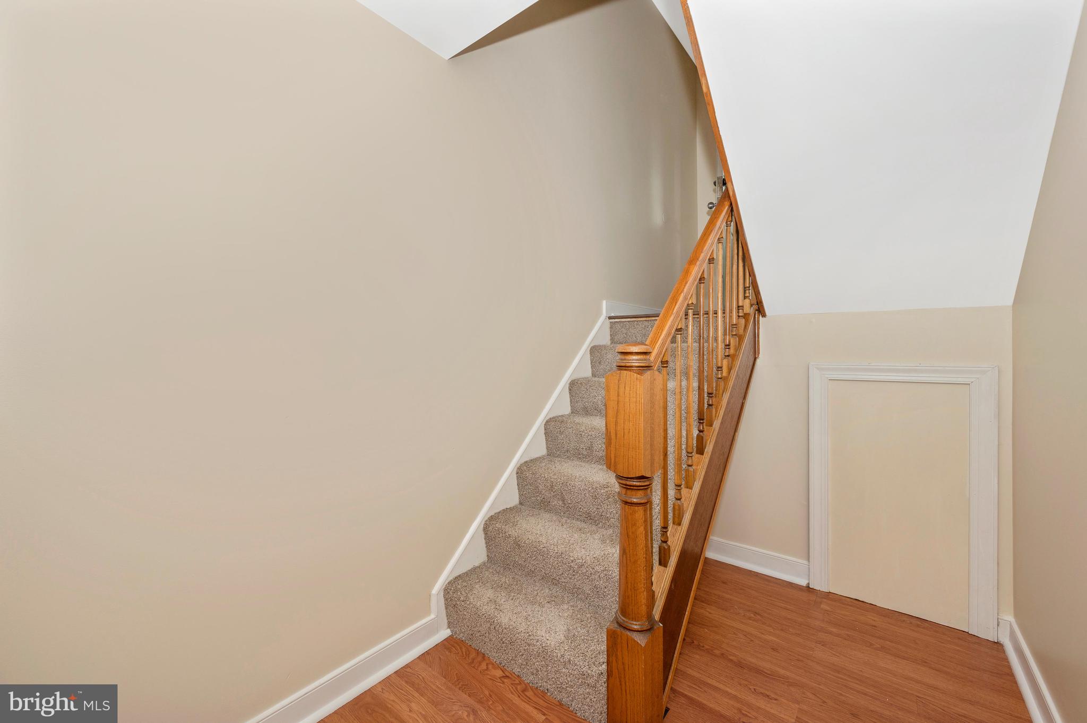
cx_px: 544
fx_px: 422
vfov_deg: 81.1
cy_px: 362
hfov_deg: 104.3
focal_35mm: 14
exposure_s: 1/20
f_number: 8
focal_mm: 14
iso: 250
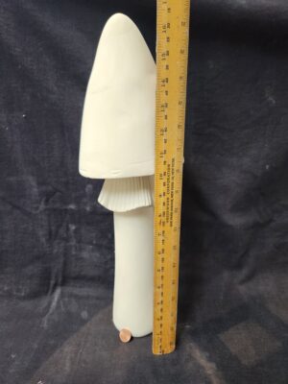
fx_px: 255
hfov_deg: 58.9
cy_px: 192
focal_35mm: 23
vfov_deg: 73.9
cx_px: 144
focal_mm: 5.4
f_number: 1.8
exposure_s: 1/120
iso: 500
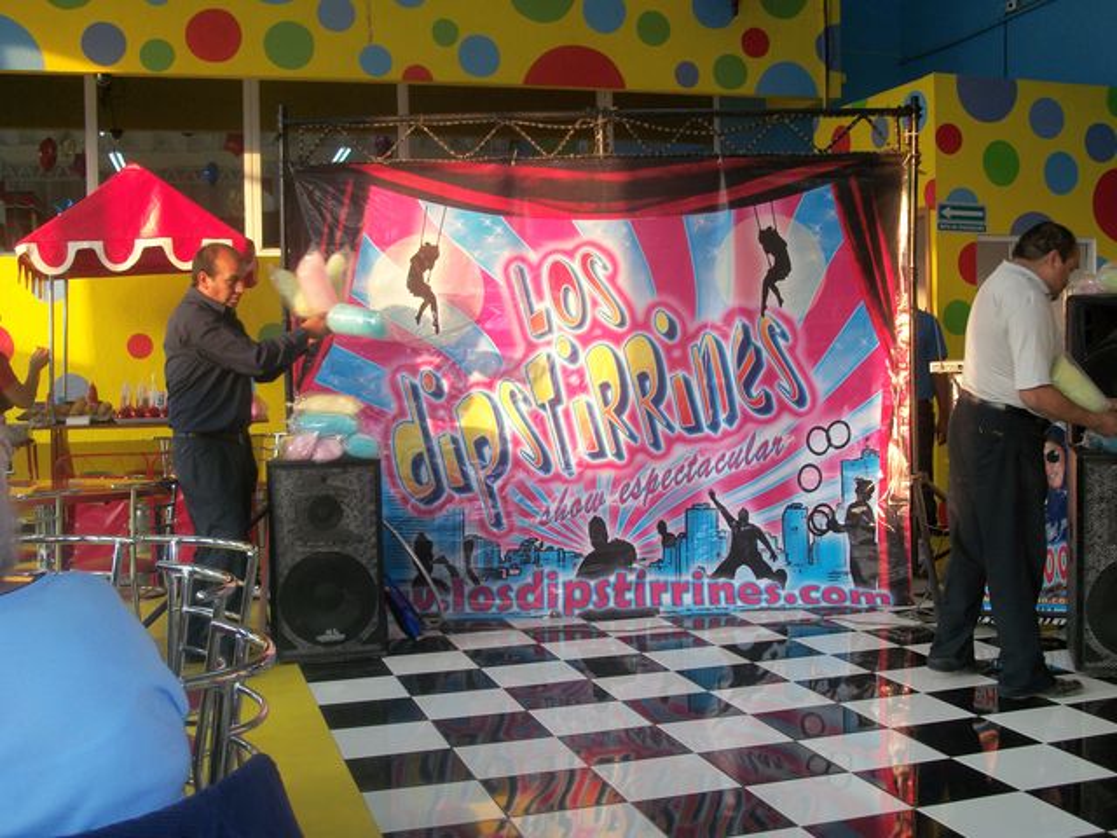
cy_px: 419
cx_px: 558
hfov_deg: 46.8
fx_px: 1291
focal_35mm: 40
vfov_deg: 36.0
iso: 80
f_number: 3.2
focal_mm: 7.1
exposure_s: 1/40
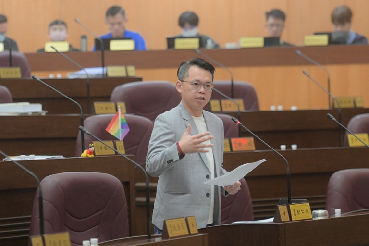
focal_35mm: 202
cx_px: 184
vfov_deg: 6.8
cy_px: 123
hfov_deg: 10.2
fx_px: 2070
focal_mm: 135
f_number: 2.8
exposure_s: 1/200
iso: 1600
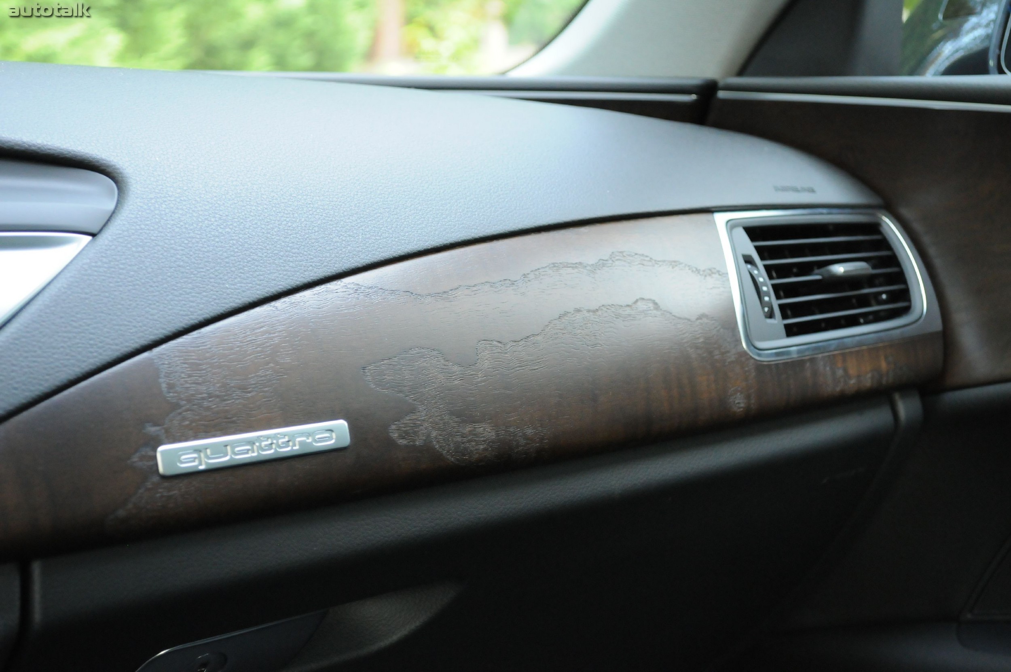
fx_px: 1683
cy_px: 336
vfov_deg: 22.6
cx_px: 506
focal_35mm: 60
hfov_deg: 33.4
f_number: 5.6
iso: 2000
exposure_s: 1/25
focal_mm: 40
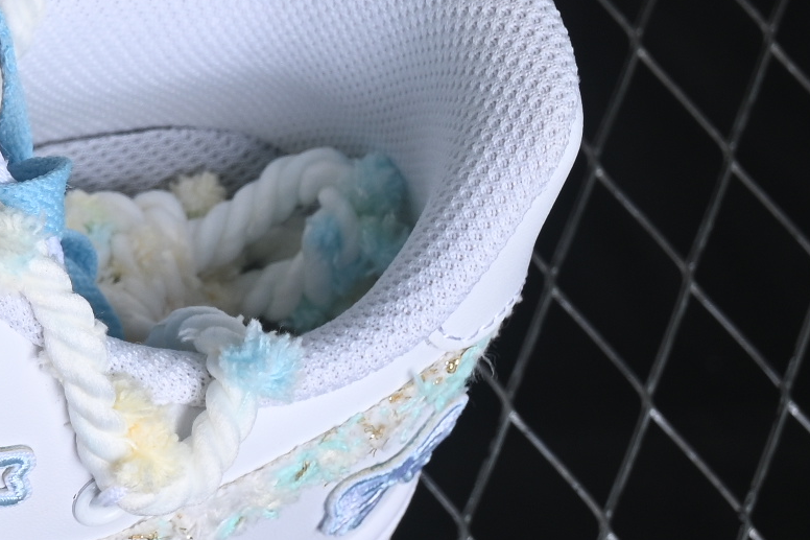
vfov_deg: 5.1
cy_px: 177
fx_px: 6051
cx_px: -596
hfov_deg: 7.5
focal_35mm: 269
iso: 160
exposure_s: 1/60
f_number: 8
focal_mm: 50
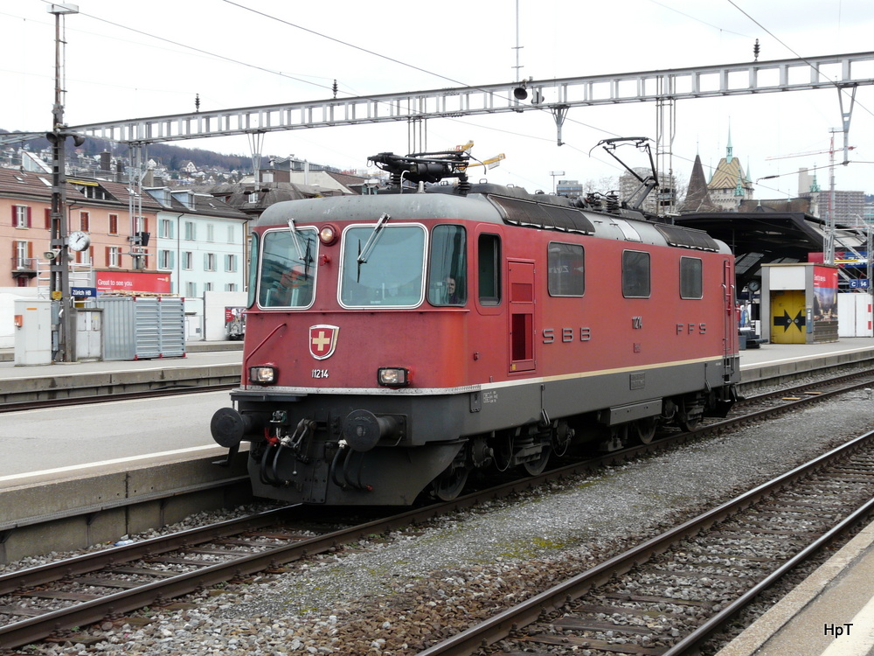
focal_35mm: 55
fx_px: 1389
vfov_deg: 26.6
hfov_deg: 34.9
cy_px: 328
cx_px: 437
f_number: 4.5
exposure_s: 1/160
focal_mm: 9
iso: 100
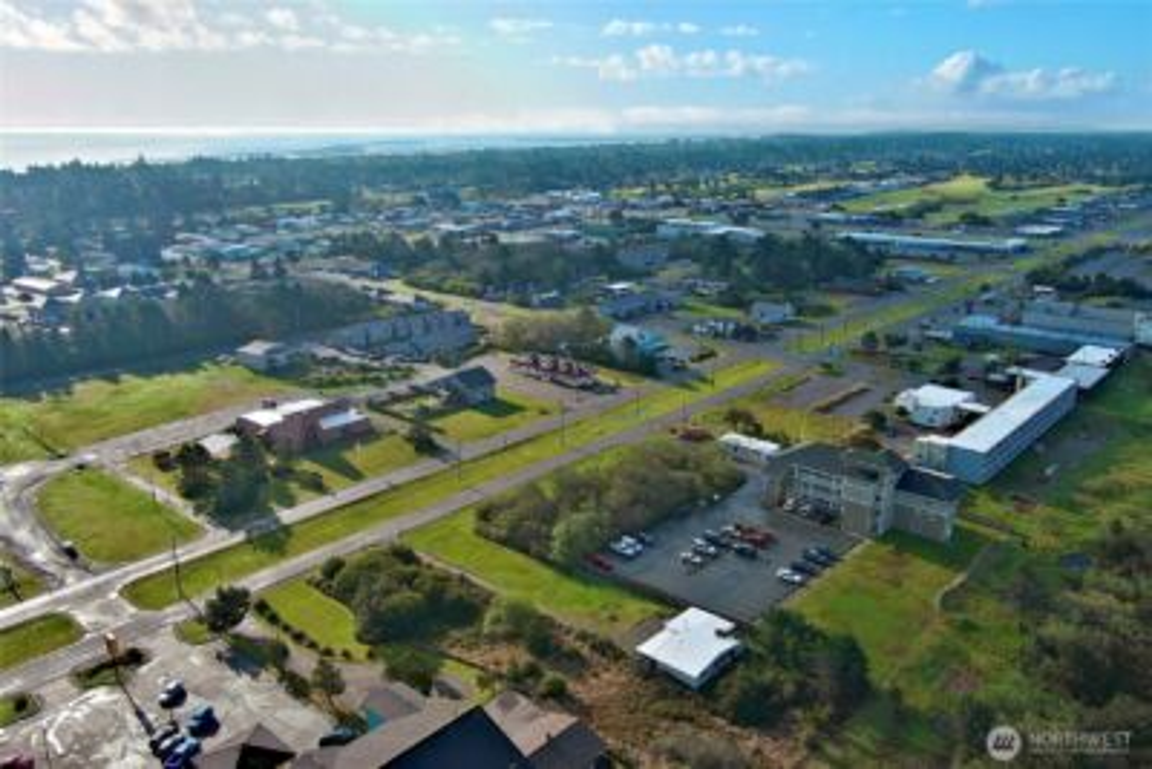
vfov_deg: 45.0
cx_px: 576
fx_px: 928
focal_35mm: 29
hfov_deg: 63.6
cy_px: 384
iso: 101
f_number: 2.8
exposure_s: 1/1397
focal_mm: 10.57
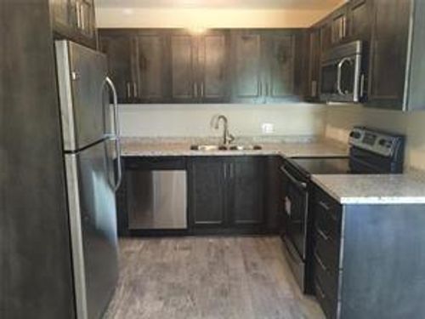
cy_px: 160
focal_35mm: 29
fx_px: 356
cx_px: 212
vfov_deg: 48.2
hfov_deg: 61.7
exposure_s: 1/20
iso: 250
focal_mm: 4.15
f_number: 2.2
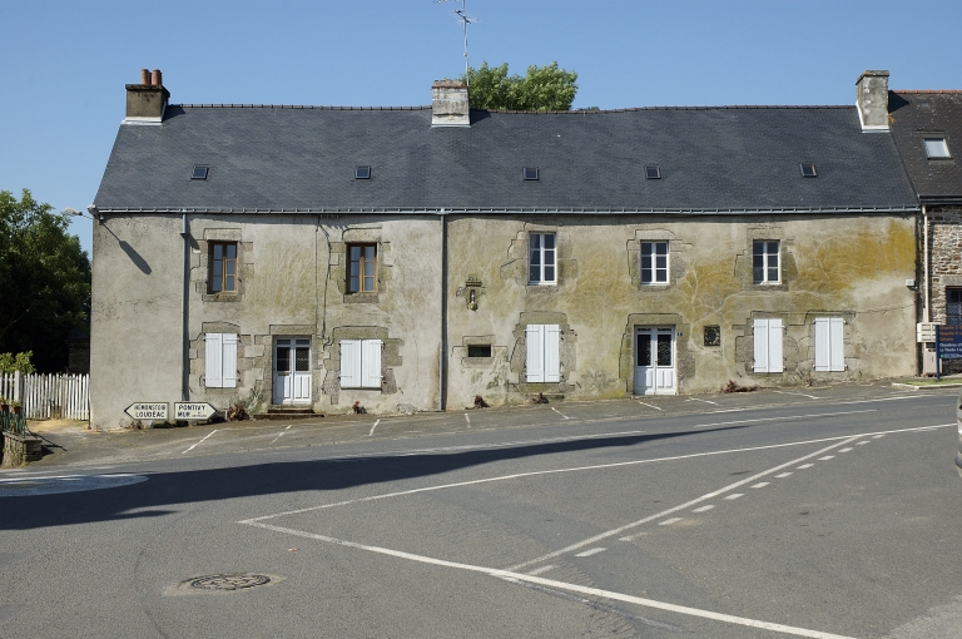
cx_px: 481
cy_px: 320
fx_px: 1401
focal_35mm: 52
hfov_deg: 37.9
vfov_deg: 25.7
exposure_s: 1/350
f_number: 9.5
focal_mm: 35
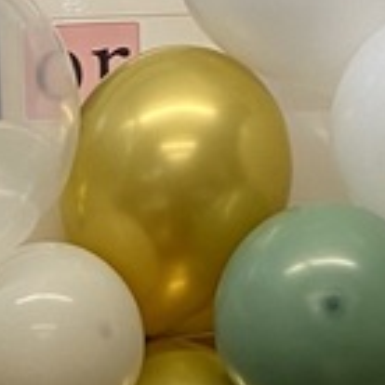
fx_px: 2152
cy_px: 932
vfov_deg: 9.2
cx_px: 73
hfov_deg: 10.2
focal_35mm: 171
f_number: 1.8
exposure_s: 1/60
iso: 100
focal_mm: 4.25
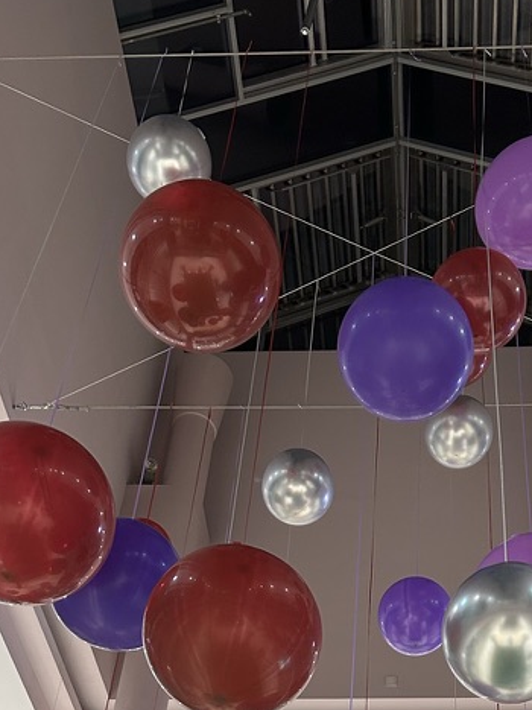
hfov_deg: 25.4
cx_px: 395
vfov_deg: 31.0
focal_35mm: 57
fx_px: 1169
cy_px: 733
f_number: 1.5
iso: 160
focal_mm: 5.7
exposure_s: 1/60
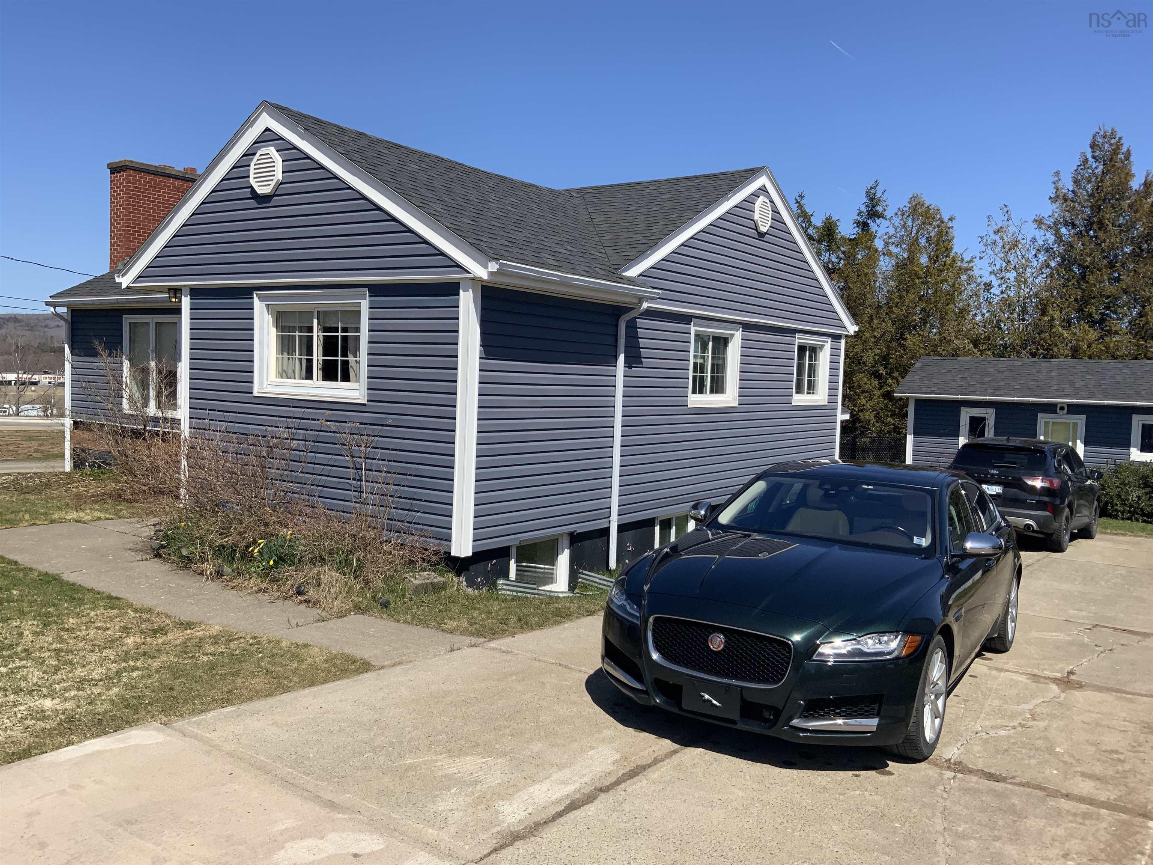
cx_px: 576
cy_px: 432
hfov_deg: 61.7
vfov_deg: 48.2
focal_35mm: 29
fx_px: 966
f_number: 1.8
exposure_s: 1/2320
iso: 16
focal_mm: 3
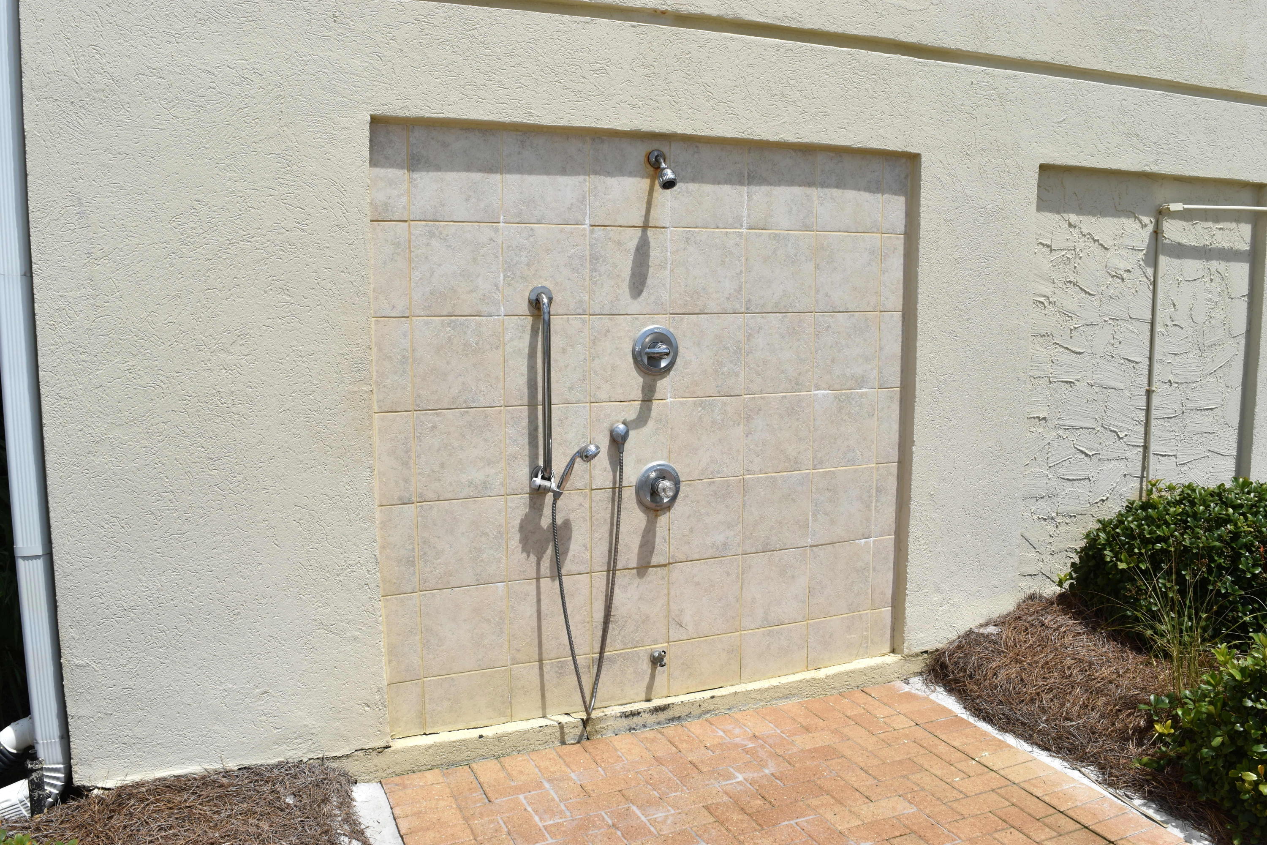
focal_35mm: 27
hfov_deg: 67.4
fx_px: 950
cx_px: 634
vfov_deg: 47.9
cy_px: 422
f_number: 14
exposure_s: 1/200
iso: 100
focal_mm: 18
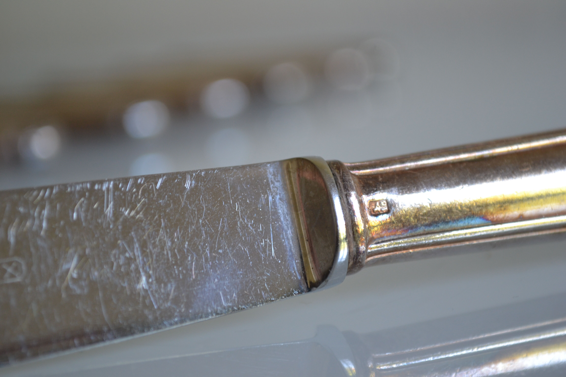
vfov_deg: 16.6
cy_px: 188
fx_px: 1297
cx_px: 283
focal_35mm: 82
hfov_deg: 24.6
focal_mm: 55
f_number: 5.6
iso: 400
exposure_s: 1/15
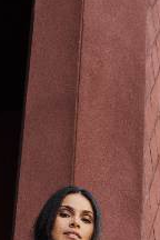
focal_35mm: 109
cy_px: 233
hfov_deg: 12.6
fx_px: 724
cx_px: 67
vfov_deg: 18.4
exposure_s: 1/160
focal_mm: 33.5
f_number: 4
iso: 160
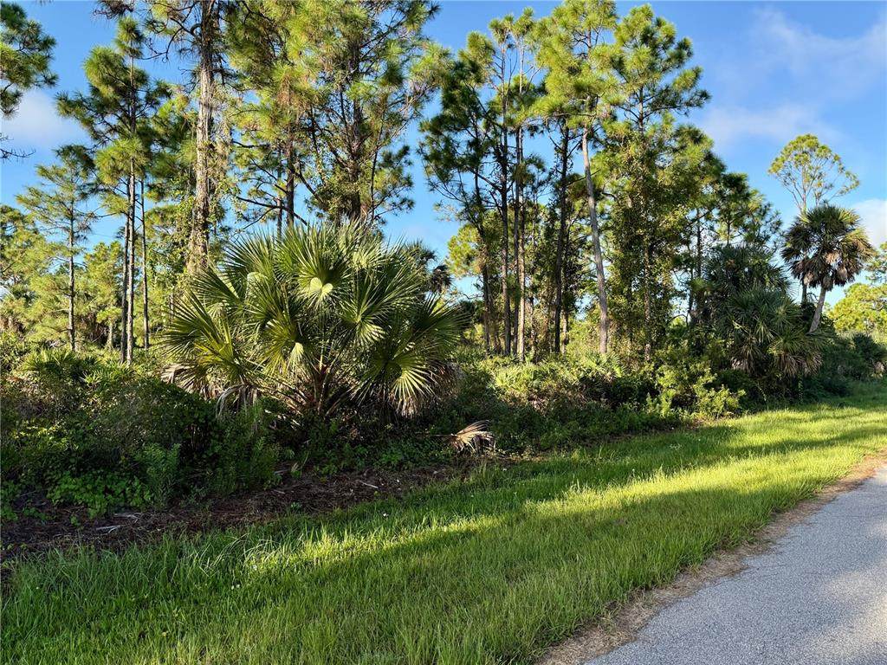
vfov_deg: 56.8
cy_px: 332
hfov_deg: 71.6
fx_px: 615
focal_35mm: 24
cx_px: 444
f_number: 1.78
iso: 100
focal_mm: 6.76
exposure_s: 1/1230
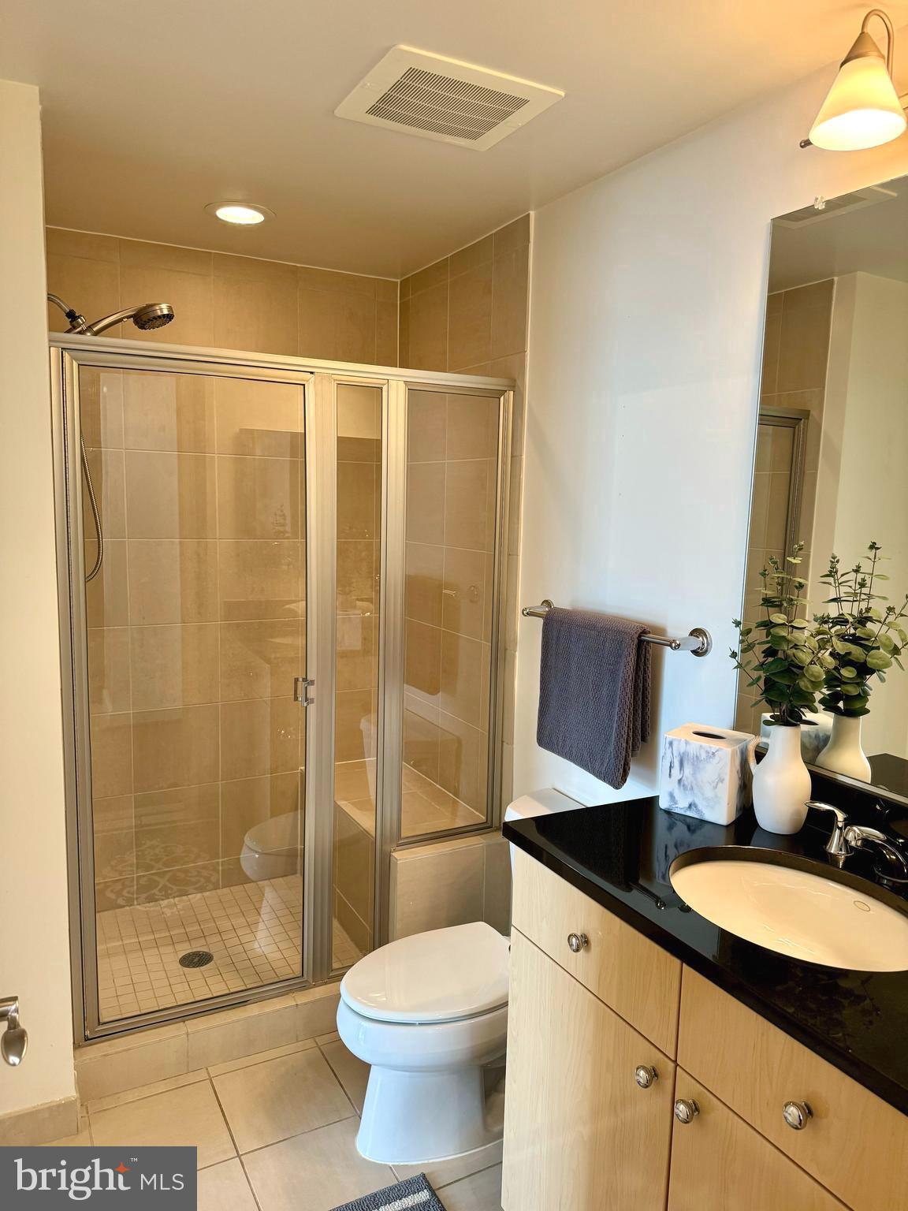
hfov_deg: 56.8
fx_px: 839
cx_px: 454
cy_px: 606
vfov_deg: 71.6
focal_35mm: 24
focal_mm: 6.76
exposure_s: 1/120
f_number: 1.78
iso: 200
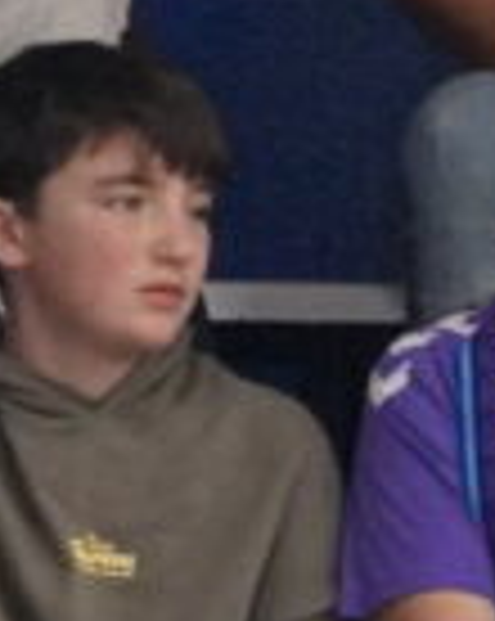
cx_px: 346
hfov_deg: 0.9
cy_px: 614
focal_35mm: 1716
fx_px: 31494
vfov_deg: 1.1
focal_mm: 164
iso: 6400
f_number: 6.3
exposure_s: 1/320
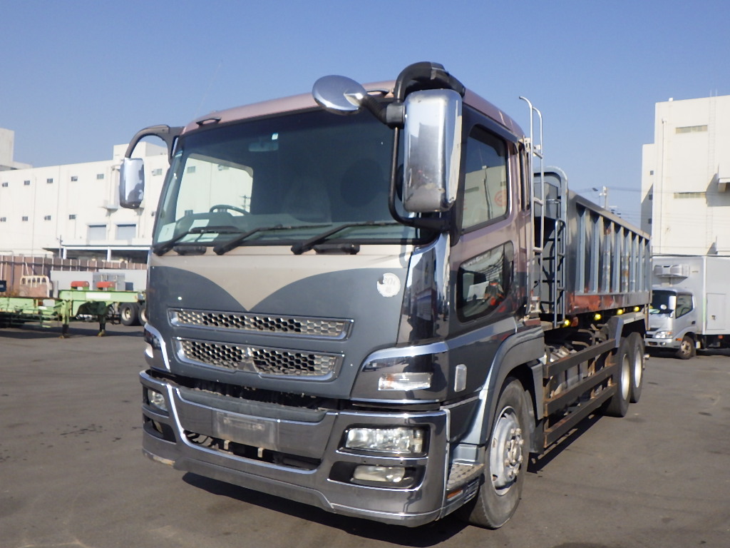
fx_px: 590
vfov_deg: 49.7
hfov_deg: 63.4
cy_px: 274
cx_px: 365
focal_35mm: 28
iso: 250
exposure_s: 1/2000
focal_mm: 5
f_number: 4.2
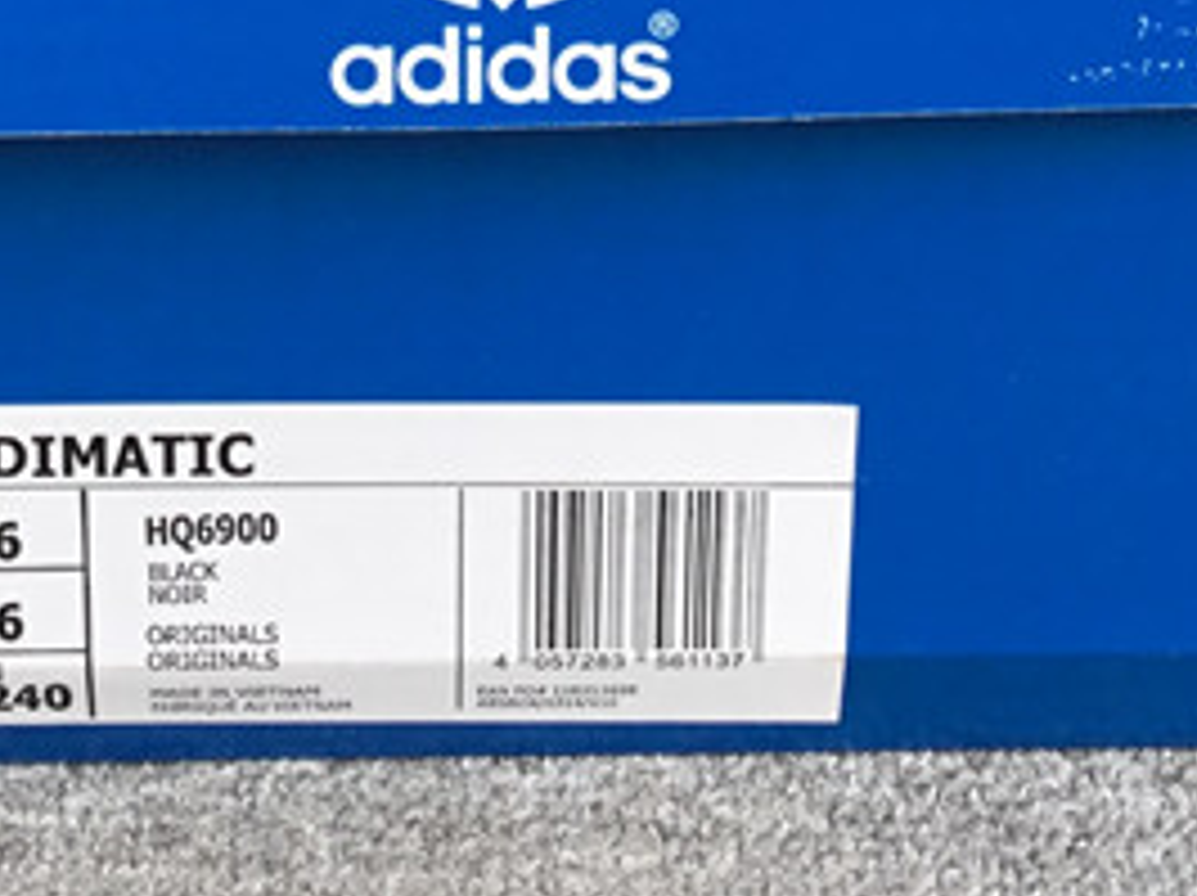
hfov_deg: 18.7
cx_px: 508
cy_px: -475
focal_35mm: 105
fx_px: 3628
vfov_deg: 13.2
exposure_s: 1/155
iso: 25
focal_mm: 3.3
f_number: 2.4
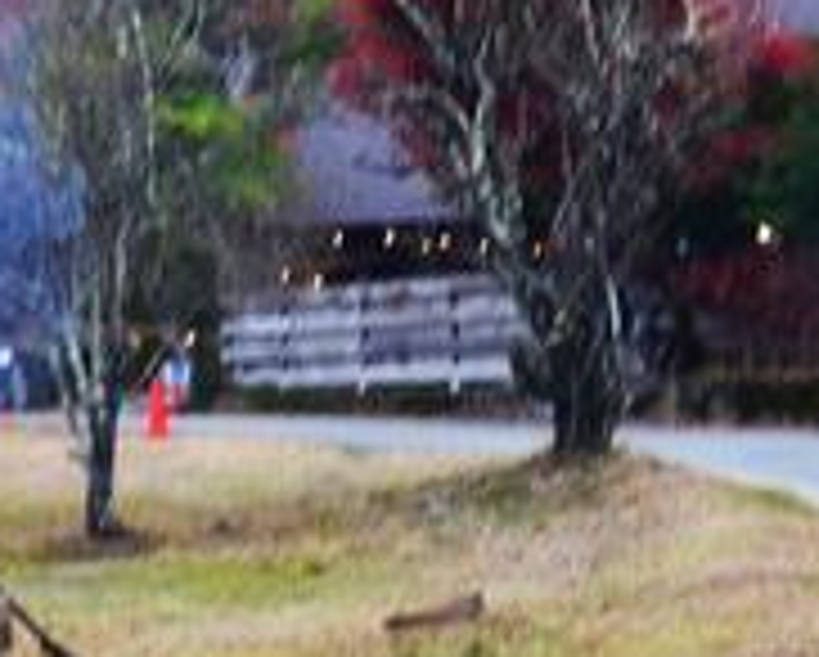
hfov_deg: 16.1
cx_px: -333
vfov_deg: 13.7
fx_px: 2693
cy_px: -9
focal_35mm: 111
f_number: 6.3
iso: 320
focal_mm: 18
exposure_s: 1/13
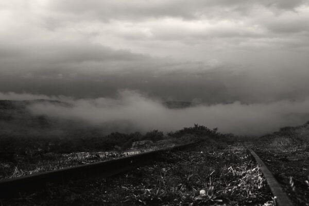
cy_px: 103
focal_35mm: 42
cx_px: 154
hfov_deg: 46.4
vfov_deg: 31.9
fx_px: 360
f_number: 8
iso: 640
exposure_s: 1/250
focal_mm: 28
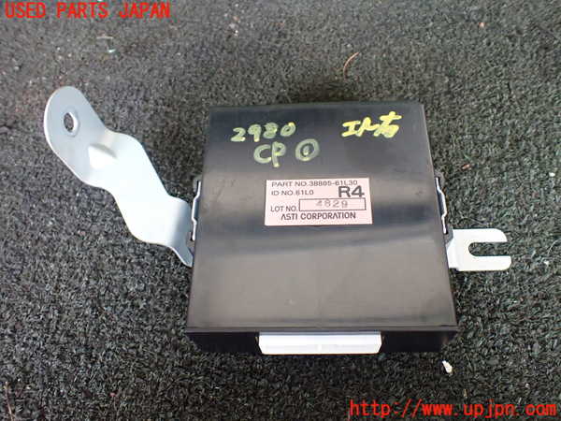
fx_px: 486
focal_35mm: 30
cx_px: 280
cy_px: 210
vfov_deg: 46.8
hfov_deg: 60.0
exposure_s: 1/125
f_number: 2.3
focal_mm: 5.4
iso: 640
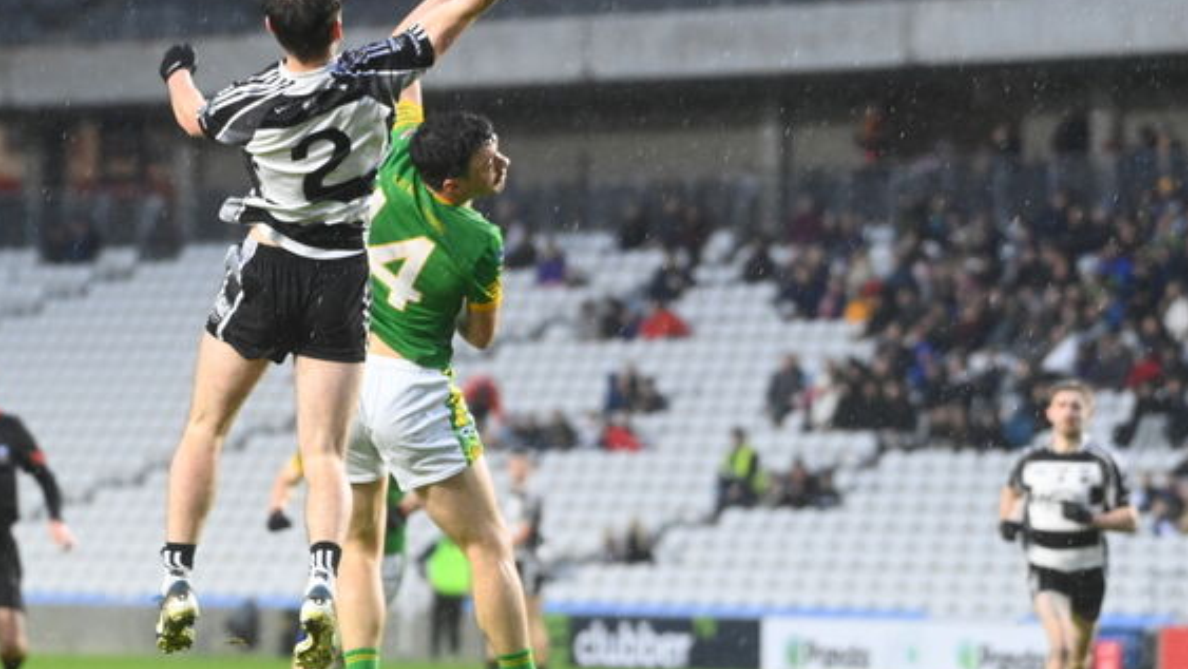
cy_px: 330
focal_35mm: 357
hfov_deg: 6.0
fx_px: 11249
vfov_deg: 3.4
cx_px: 426
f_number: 5.6
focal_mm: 240
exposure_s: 1/640
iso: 6400
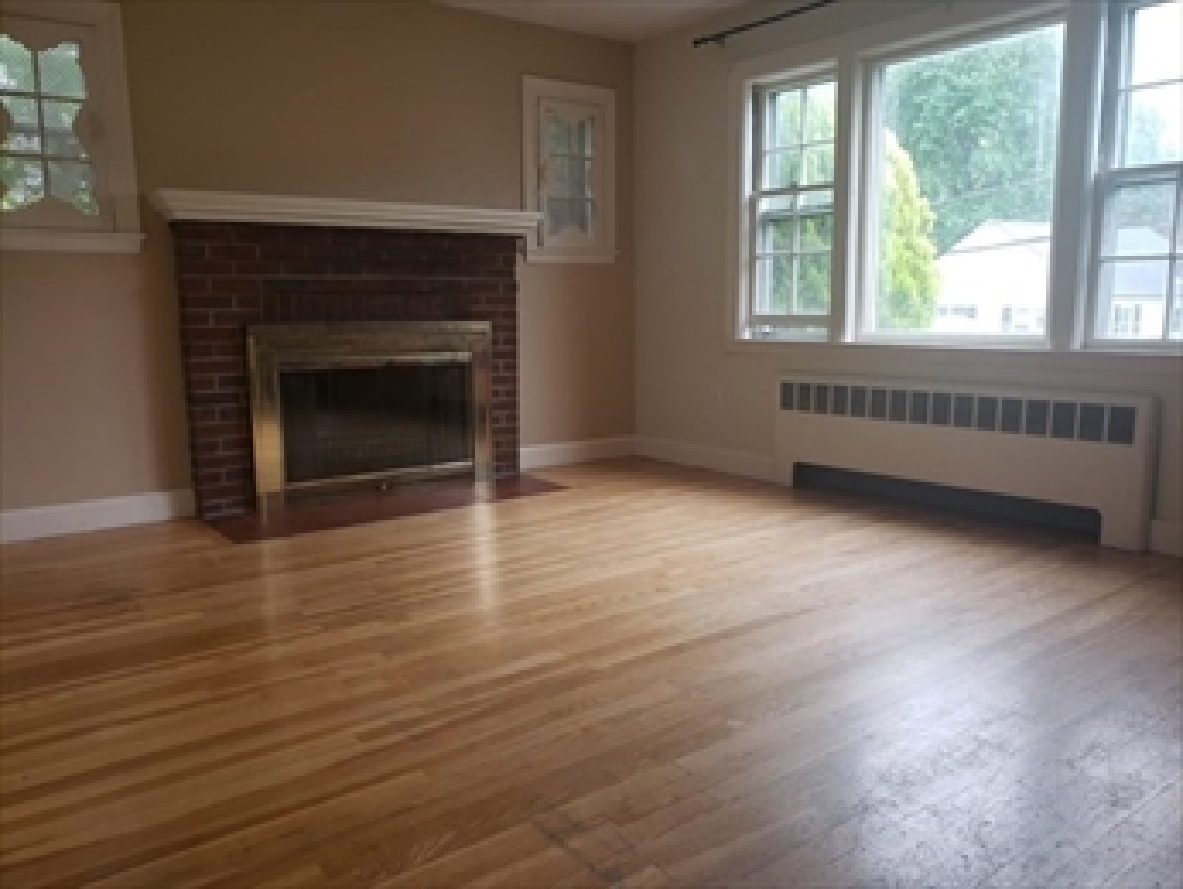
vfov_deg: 53.1
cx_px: 592
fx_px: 889
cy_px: 444
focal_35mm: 26
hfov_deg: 67.3
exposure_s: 1/50
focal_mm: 4.3
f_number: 2.4
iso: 80
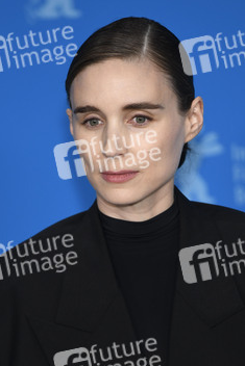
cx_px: 138
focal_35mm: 227
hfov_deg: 6.1
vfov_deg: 9.1
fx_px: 2315
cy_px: 207
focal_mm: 200
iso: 640
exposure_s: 1/500
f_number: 3.5
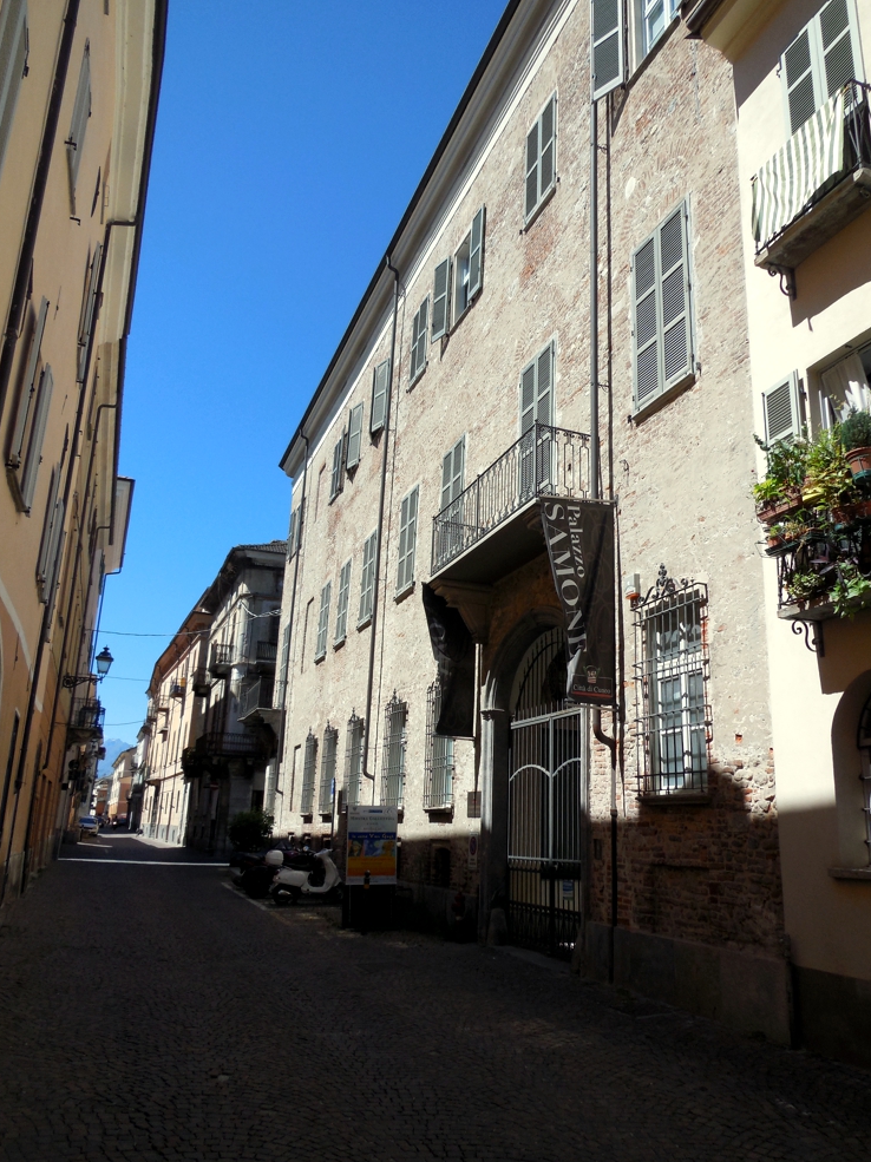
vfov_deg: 67.3
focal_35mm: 26
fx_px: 873
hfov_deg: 53.0
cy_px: 583
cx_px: 440
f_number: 3.1
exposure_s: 1/1600
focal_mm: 4.5
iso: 125
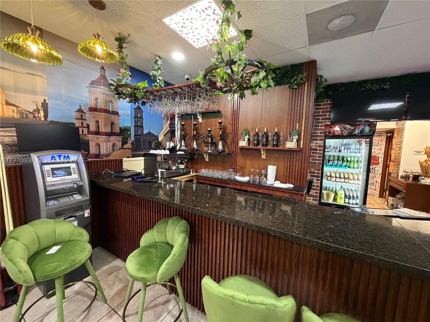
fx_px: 174
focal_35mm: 14
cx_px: 215
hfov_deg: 102.1
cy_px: 161
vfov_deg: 85.7
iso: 800
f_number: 2.2
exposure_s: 1/60
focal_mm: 2.22
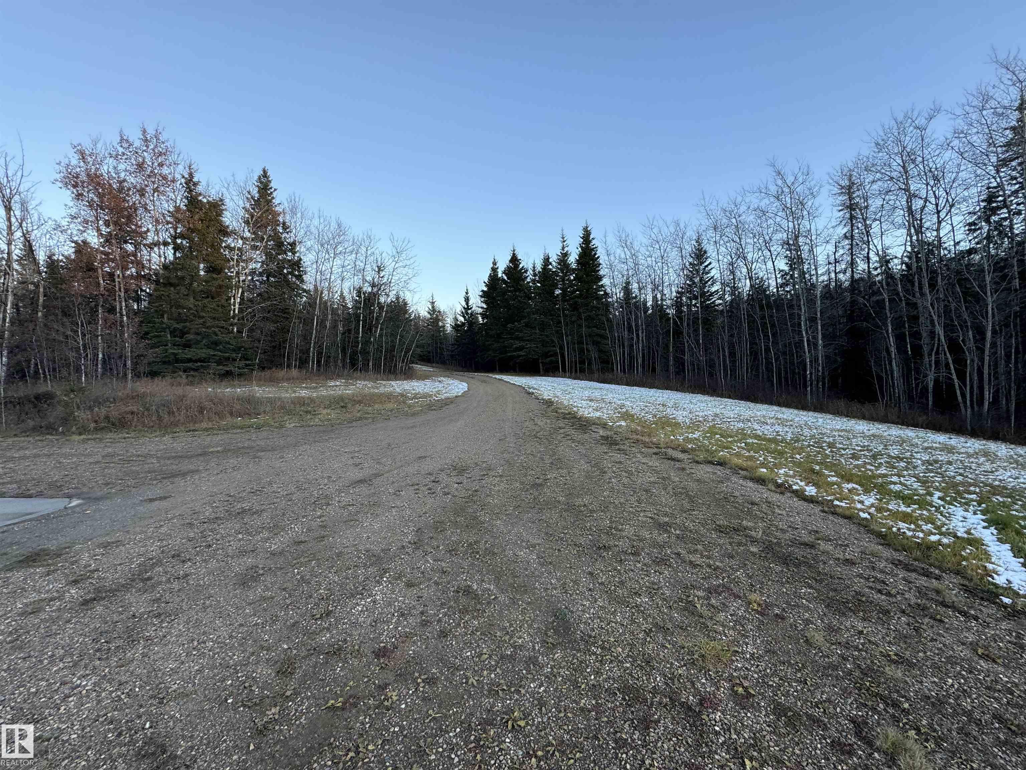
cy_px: 385
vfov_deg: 85.7
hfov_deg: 102.1
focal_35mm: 14
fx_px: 415
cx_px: 513
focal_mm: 2.22
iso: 40
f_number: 2.2
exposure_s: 1/137
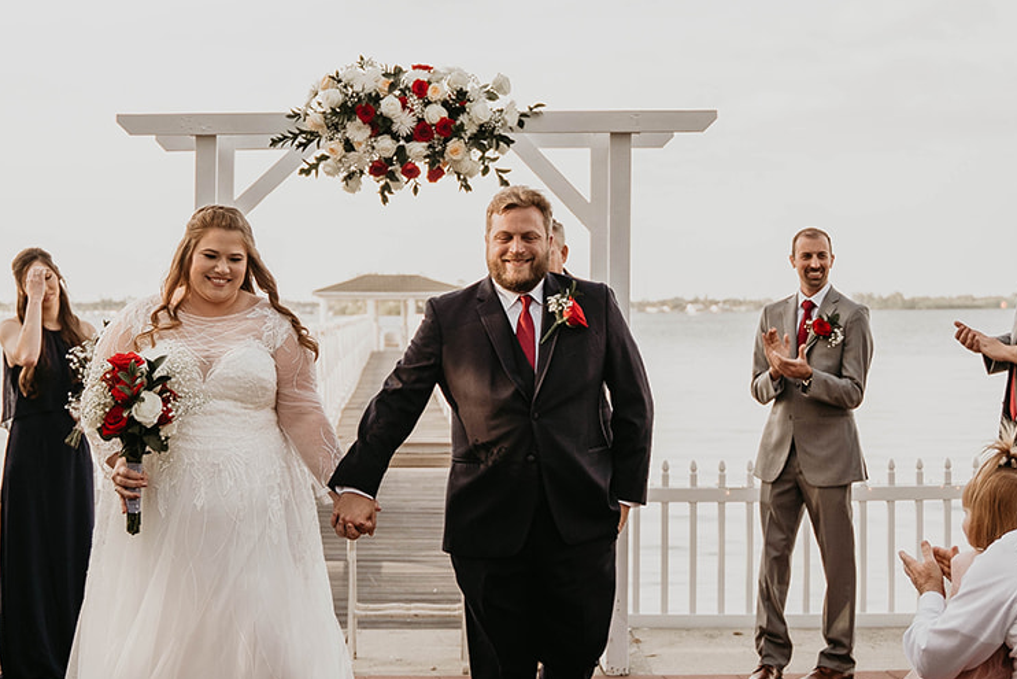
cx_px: 389
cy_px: 212
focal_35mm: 69
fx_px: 1950
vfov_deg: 19.7
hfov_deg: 29.1
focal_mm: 32
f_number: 2.8
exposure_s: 1/800
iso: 200
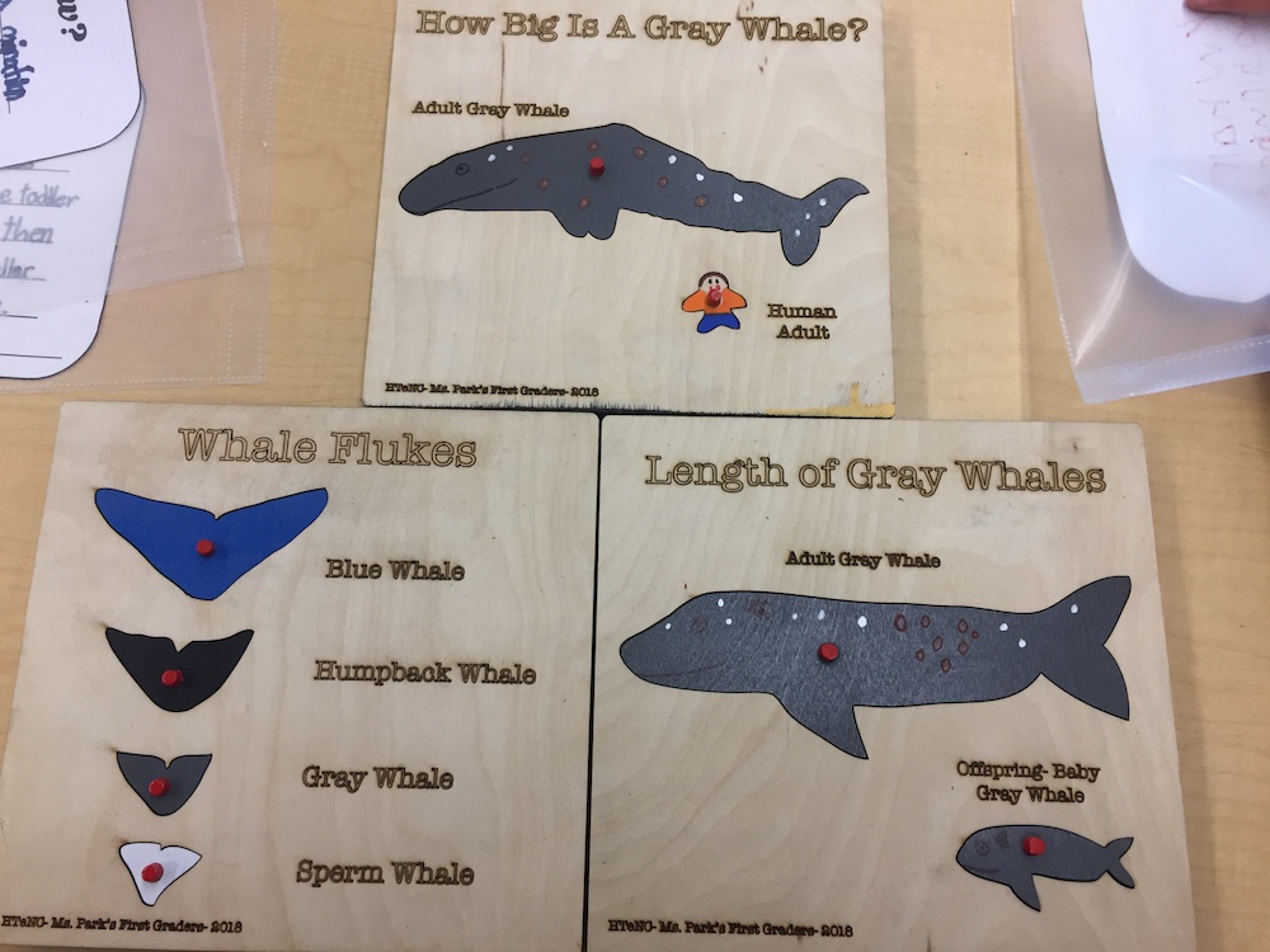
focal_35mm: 29
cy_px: 476
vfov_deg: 48.2
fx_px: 1064
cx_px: 635
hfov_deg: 61.7
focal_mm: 4.15
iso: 64
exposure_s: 1/30
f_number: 2.2
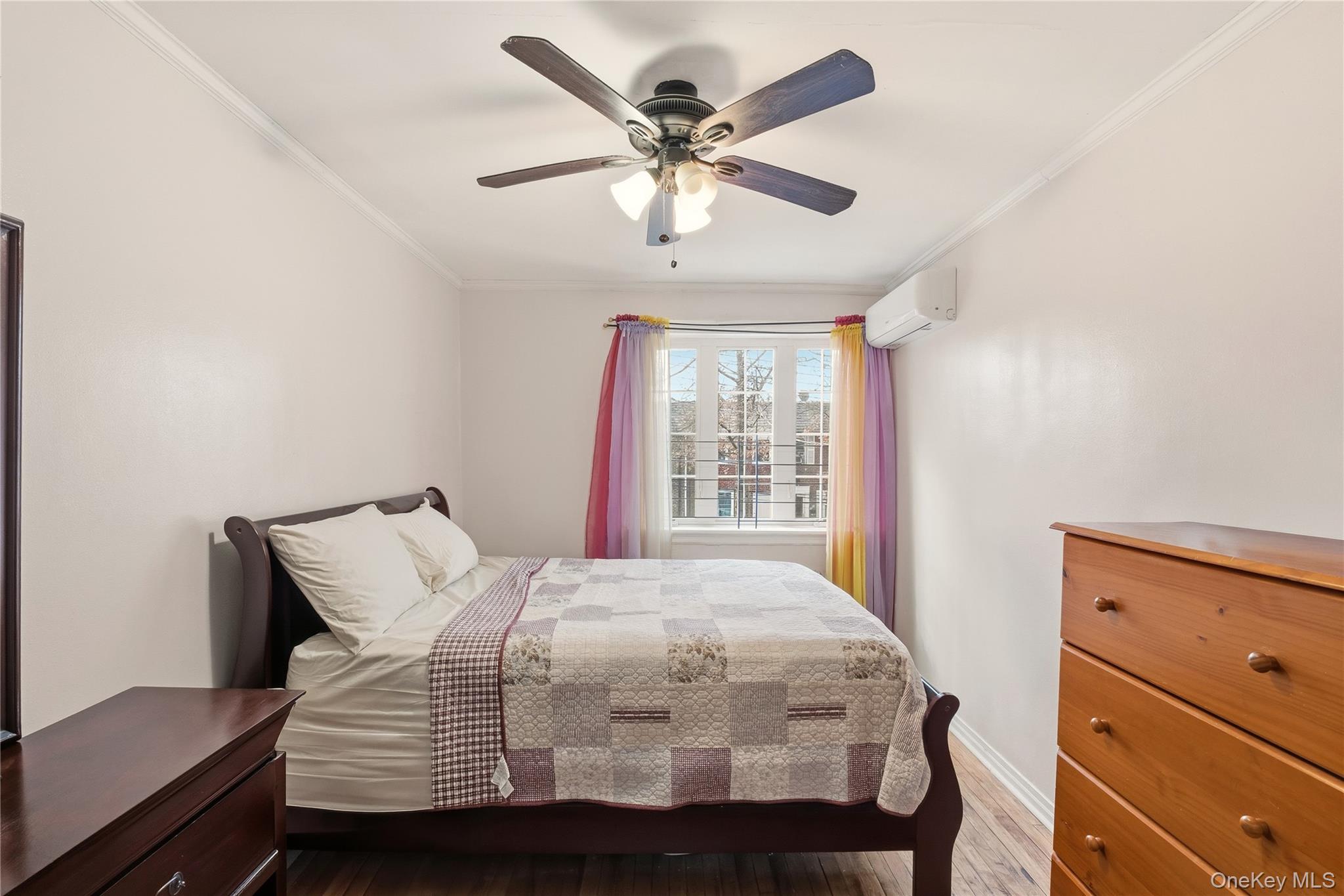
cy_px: 448
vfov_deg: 77.3
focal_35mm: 15
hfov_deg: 100.4
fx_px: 560
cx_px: 672
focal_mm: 10
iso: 320
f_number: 8
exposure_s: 1/40
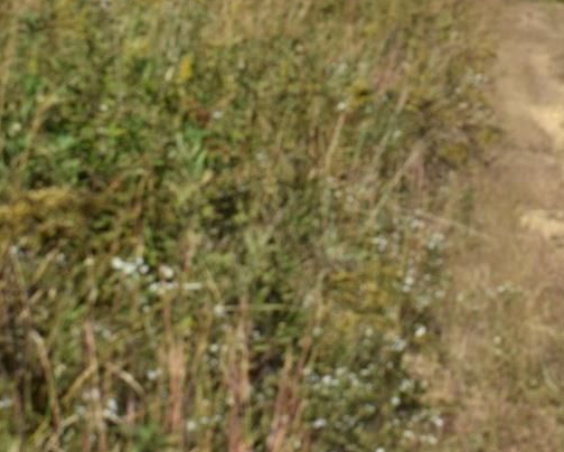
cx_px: 554
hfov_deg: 15.6
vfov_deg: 12.4
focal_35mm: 121
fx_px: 2028
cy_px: -82
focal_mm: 29
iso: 200
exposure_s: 1/320
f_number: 9
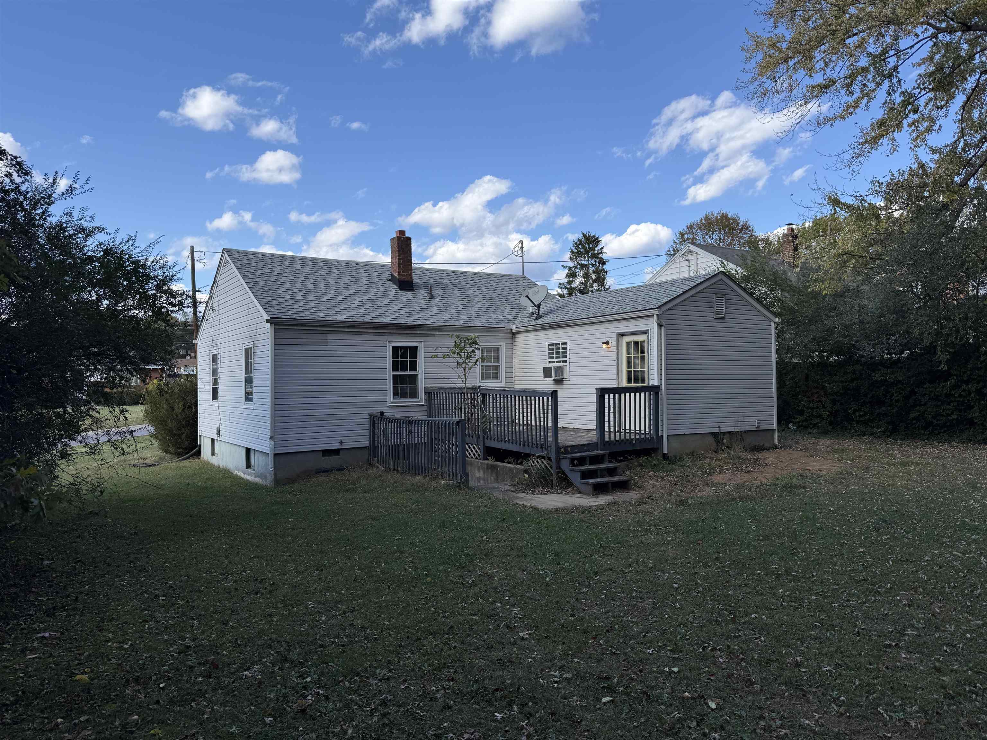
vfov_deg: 56.8
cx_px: 494
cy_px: 370
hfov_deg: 71.6
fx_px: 684
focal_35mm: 24
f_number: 1.78
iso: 80
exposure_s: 1/2169
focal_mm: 6.76
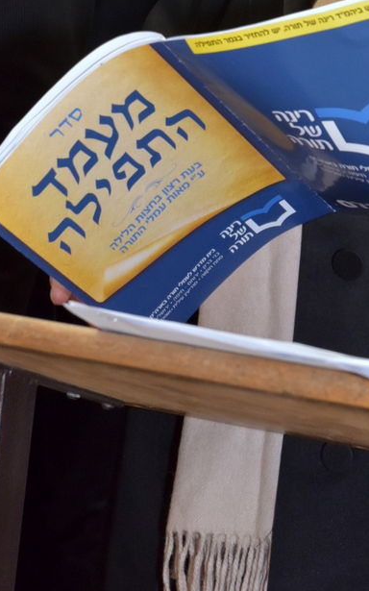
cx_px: 369
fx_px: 2222
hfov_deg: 9.4
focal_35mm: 138
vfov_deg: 14.7
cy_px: -109
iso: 3200
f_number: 8
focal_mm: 52
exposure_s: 1/125
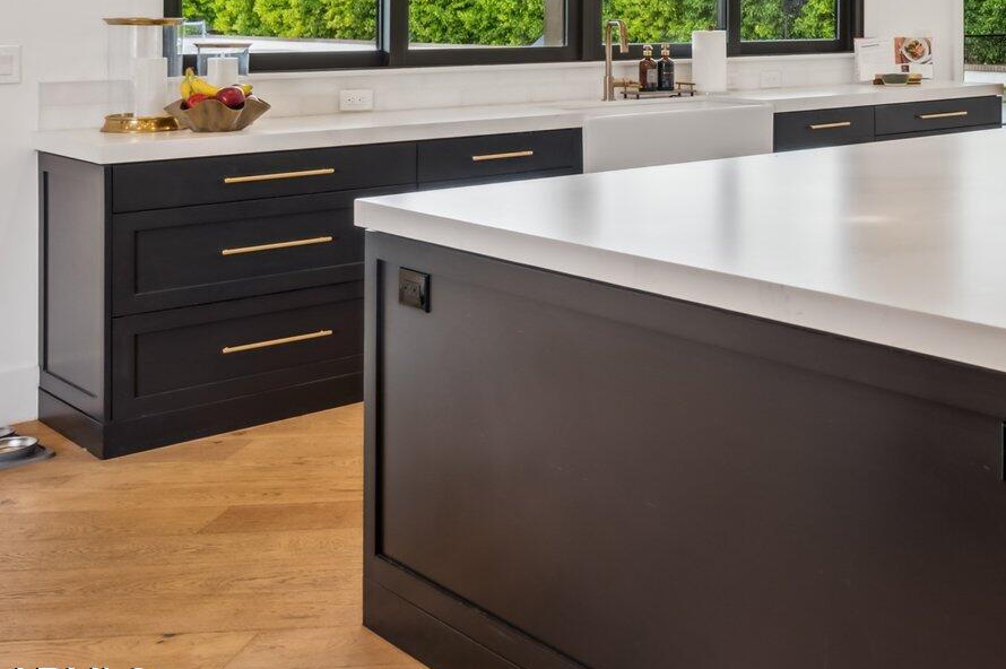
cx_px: 1049
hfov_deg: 36.7
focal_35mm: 47
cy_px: -15
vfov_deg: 26.8
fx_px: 1317
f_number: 7.1
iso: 320
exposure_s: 1/40
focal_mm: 20.5
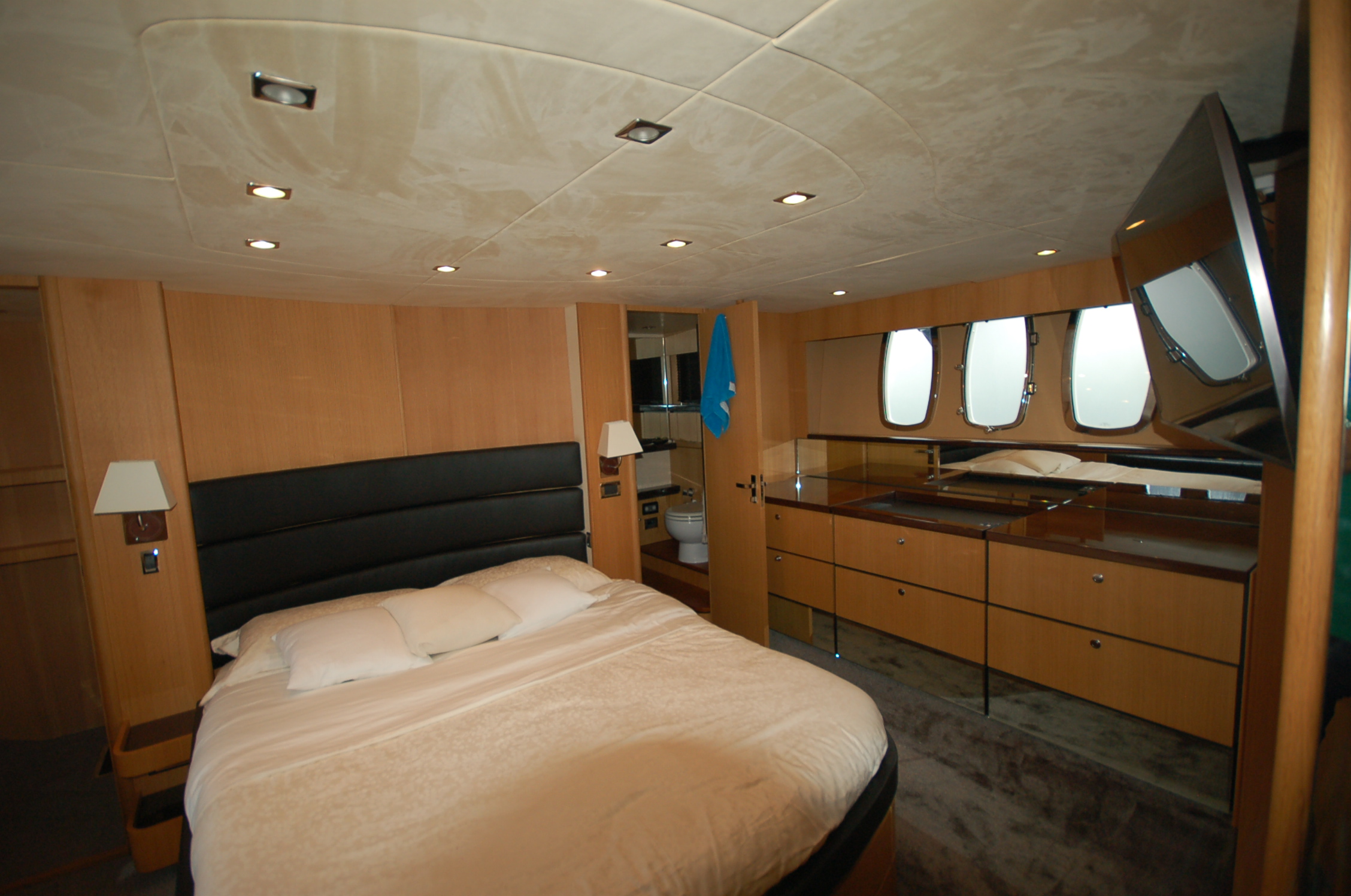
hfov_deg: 100.5
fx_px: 562
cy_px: 448
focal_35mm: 15
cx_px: 676
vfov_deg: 77.1
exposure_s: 1/60
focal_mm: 10
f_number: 4
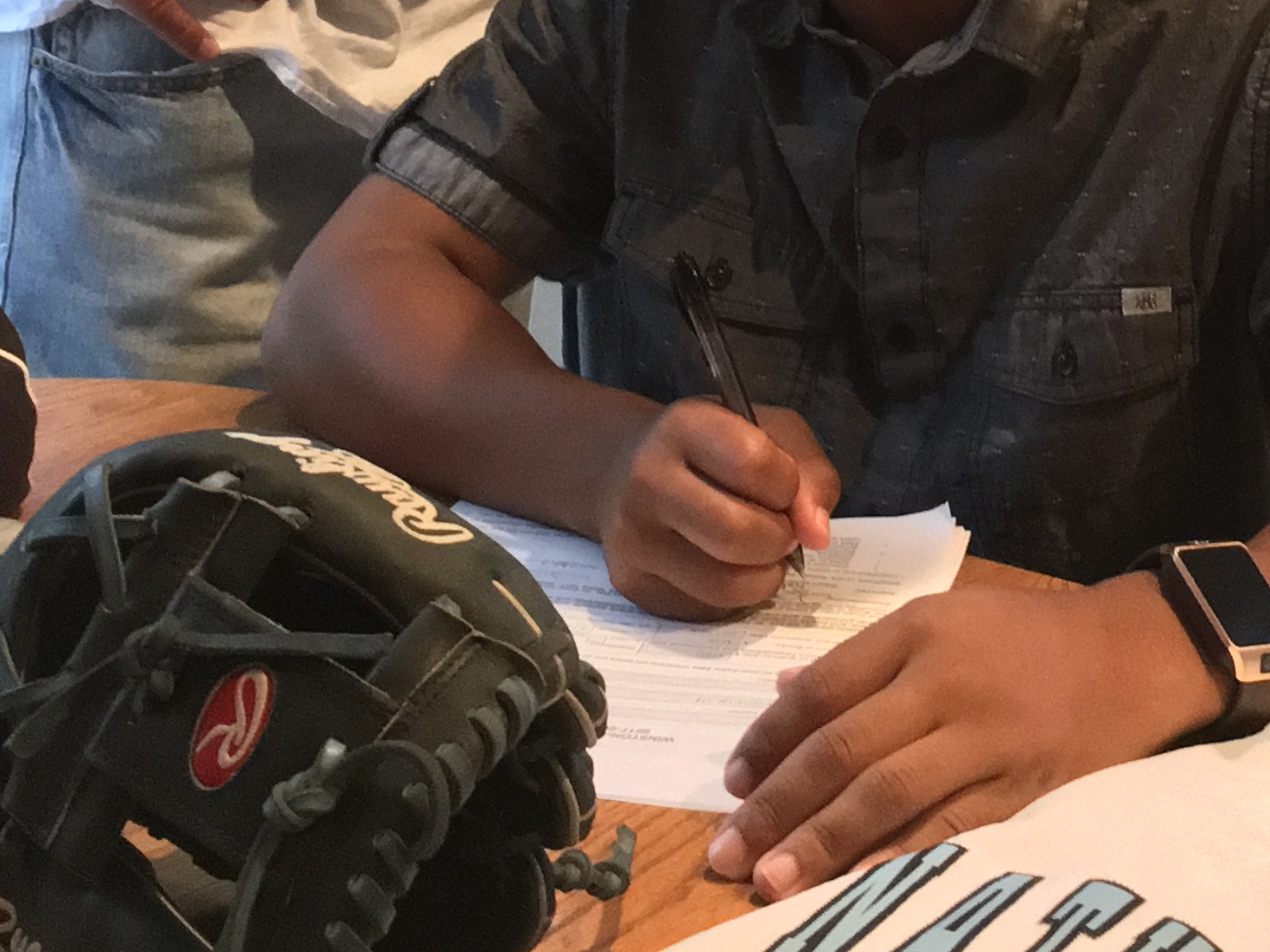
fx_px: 2935
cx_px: 953
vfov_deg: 17.3
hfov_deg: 24.2
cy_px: -289
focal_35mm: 80
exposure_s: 1/15
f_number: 2.2
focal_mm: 4.15
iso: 250
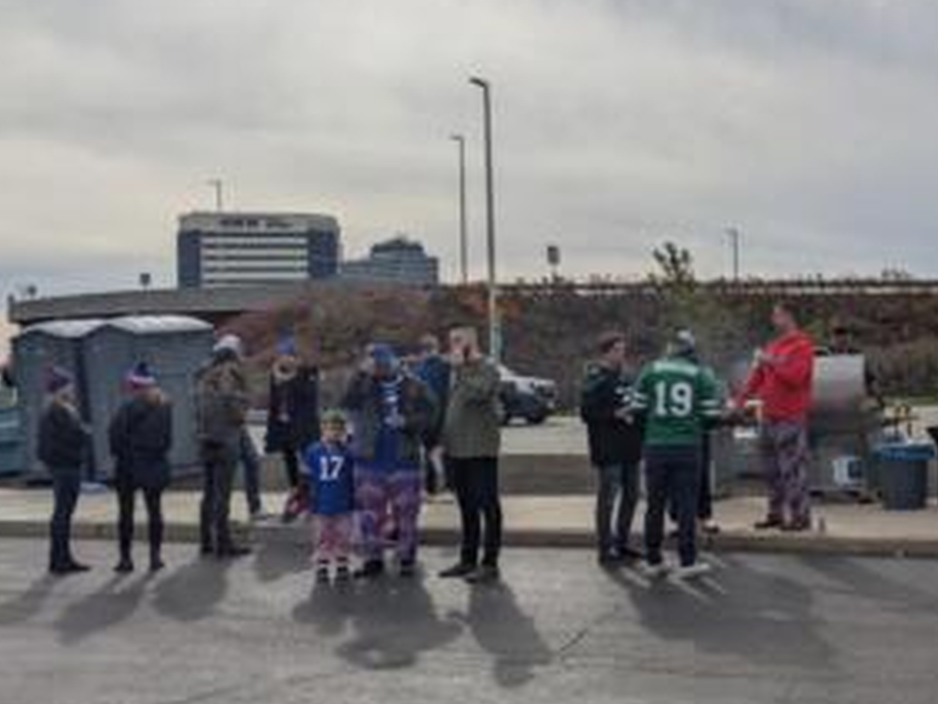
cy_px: 392
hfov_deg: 38.4
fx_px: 1301
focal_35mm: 48
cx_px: 728
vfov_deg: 30.3
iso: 85
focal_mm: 4.38
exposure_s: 1/11765
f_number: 1.73
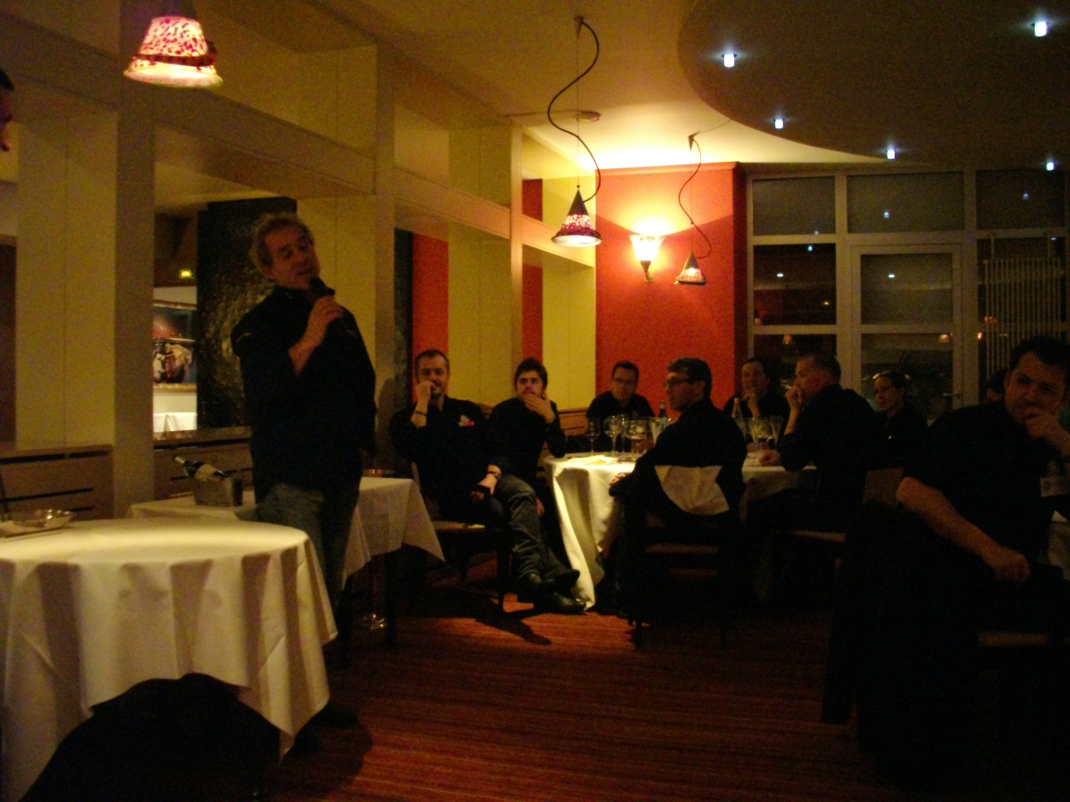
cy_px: 401
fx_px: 1144
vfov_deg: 38.7
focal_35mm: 37
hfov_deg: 50.1
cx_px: 535
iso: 800
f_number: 2.8
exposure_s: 1/15
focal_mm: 6.2
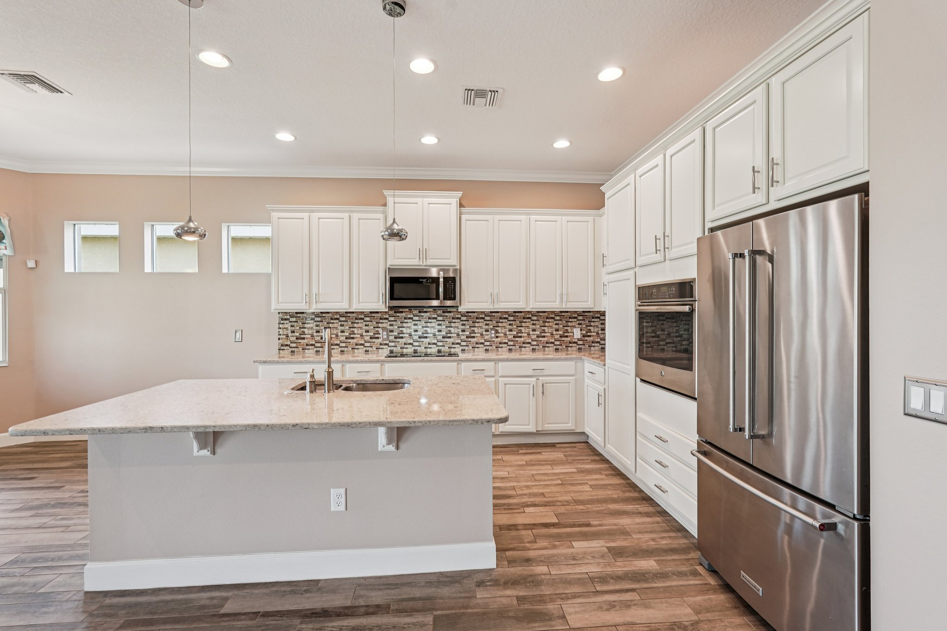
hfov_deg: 96.7
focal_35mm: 16
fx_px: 421
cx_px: 474
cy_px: 316
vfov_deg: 73.7
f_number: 8
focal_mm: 16
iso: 400
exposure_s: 1/20
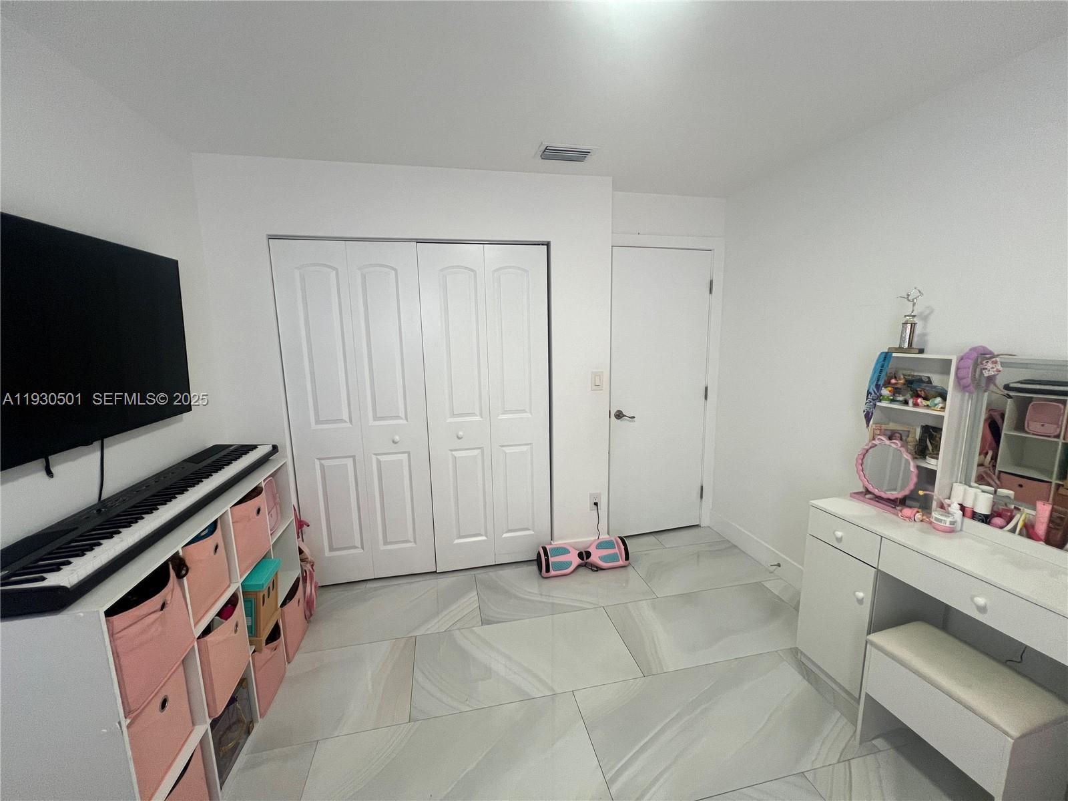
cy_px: 400
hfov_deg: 106.2
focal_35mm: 13
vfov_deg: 89.9
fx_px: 401
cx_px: 534
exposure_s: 1/120
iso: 160
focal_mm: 1.57
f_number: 1.8
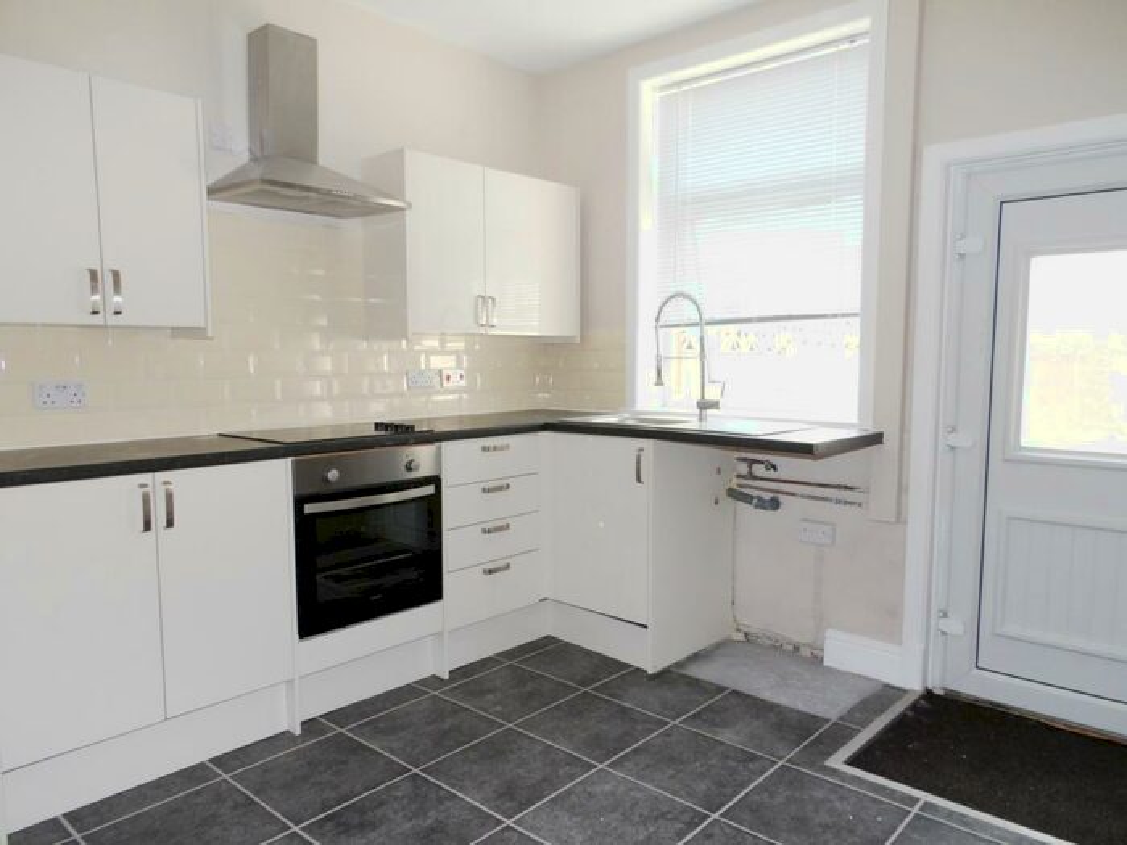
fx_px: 781
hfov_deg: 71.6
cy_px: 422
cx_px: 564
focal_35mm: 24
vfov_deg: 56.8
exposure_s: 1/60
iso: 200
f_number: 4.1
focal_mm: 4.3
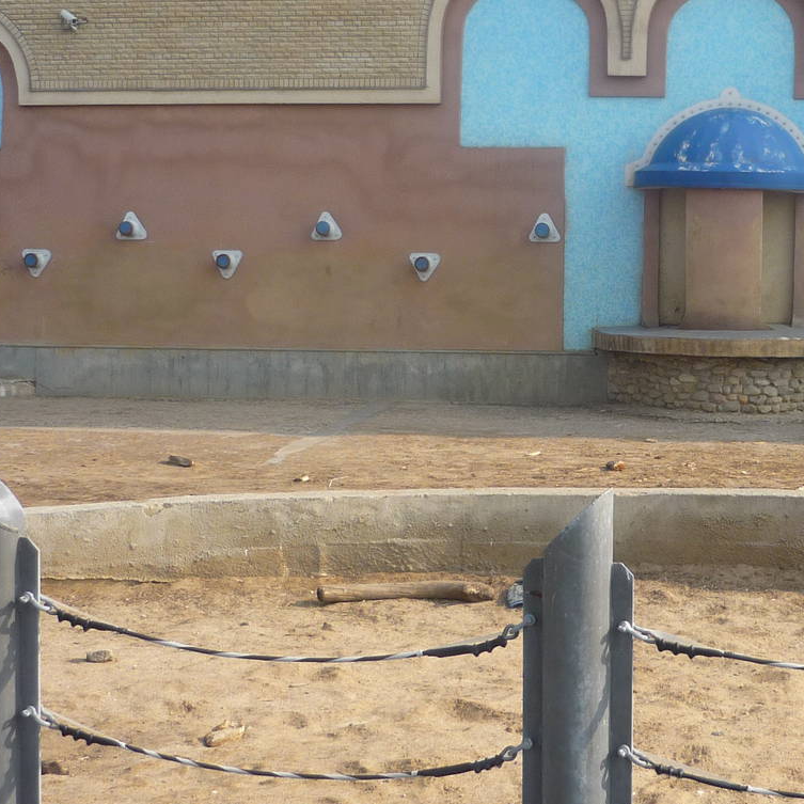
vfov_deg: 27.7
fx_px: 1629
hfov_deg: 27.1
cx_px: 650
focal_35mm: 62
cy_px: 316
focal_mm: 5.5
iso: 100
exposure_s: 1/640
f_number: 2.8
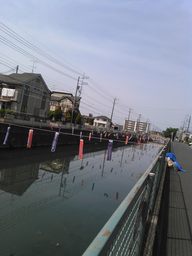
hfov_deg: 46.8
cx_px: 96
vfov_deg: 60.0
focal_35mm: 30
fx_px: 222
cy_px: 128
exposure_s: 1/1567
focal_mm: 4
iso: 100
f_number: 2.4
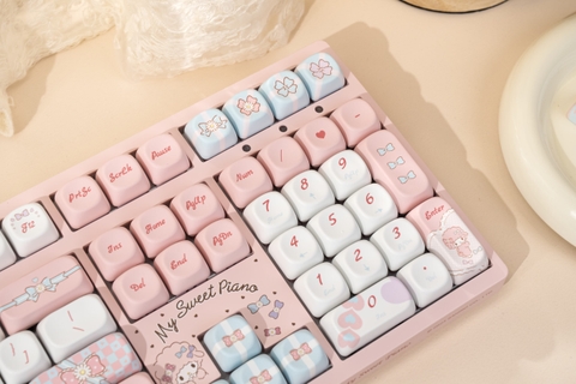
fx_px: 1120
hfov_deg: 28.8
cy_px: 192
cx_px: 288
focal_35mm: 70
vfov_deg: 19.5
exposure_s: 1/160
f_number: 8
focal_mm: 47
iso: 640
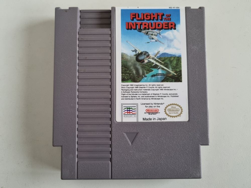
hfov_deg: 67.3
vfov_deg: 53.1
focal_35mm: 26
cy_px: 94
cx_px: 126
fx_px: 189
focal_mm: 5.4
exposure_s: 1/33
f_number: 1.8
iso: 640
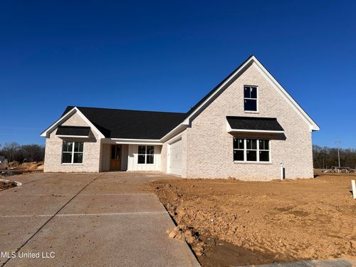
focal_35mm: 24
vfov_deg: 56.8
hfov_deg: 71.6
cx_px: 178
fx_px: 247
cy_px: 134
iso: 80
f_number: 1.78
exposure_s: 1/10753
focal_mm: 6.86
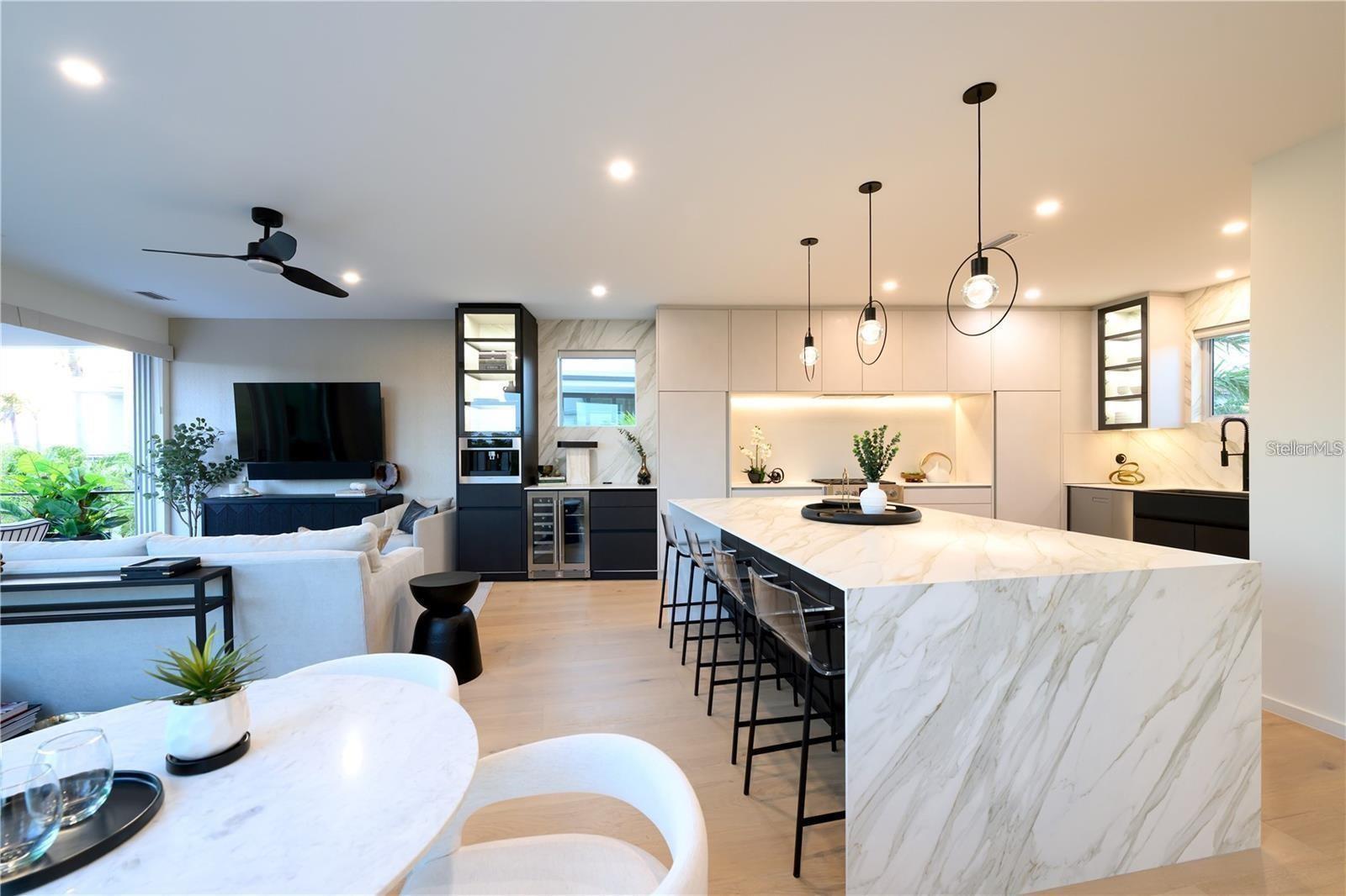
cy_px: 448
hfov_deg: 104.3
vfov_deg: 81.2
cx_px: 673
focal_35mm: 14
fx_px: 523
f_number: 8
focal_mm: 14
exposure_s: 1/13
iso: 800
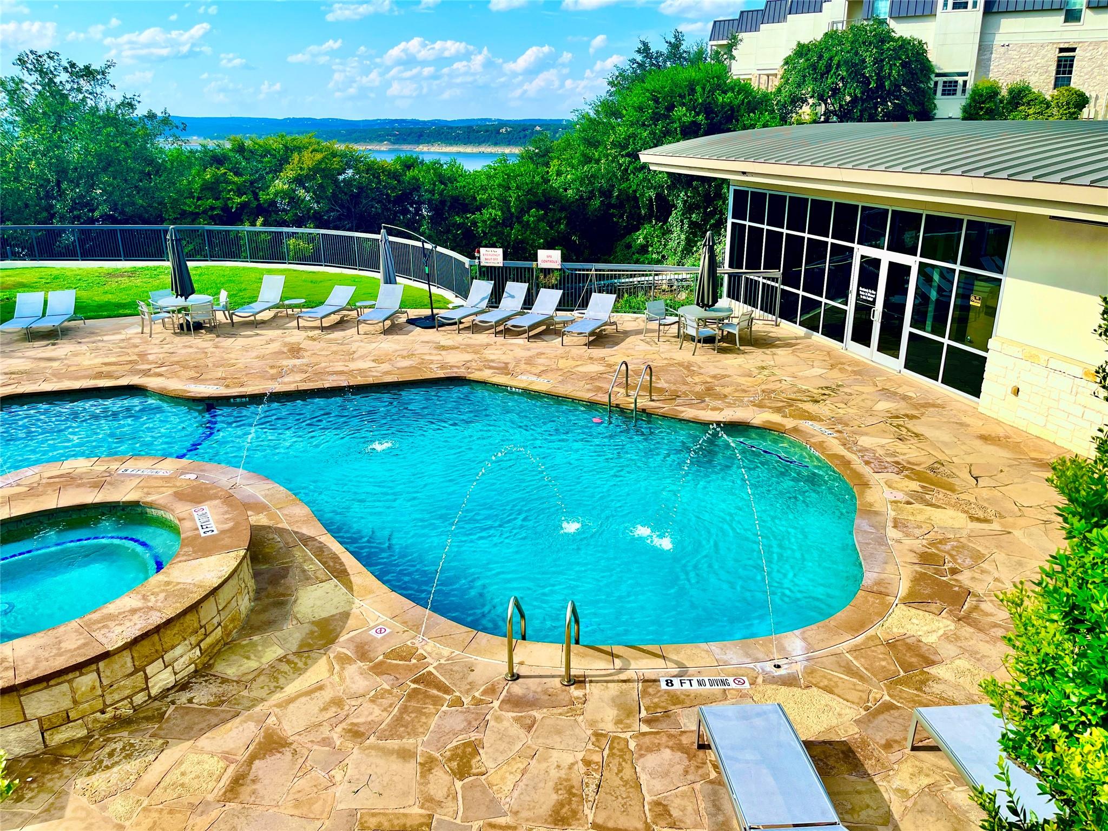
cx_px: 554
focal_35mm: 26
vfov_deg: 53.1
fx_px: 832
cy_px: 416
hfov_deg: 67.3
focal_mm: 5.1
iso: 50
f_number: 1.6
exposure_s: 1/2571
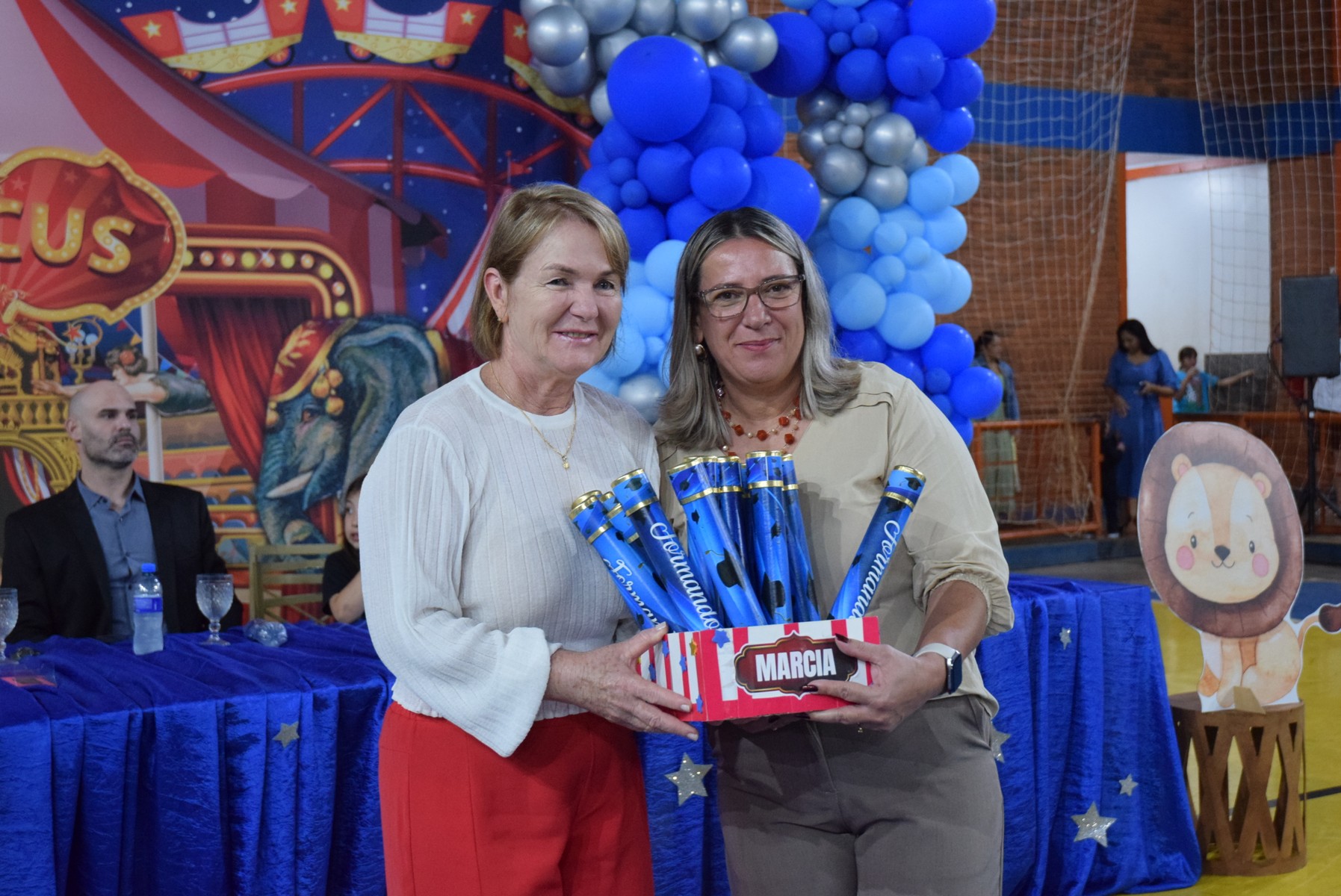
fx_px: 1957
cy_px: 448
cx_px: 670
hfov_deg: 37.8
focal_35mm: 52
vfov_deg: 25.8
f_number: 4.2
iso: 2000
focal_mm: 35
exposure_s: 1/60
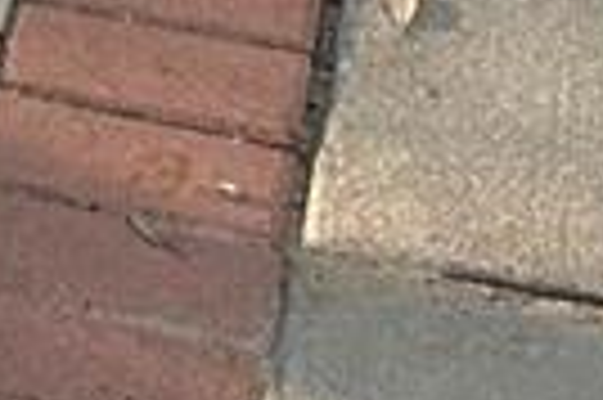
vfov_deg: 4.1
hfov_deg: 8.1
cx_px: -621
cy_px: -2270
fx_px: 4065
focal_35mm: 243
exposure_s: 1/2695
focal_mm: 5.7
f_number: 1.5
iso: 50
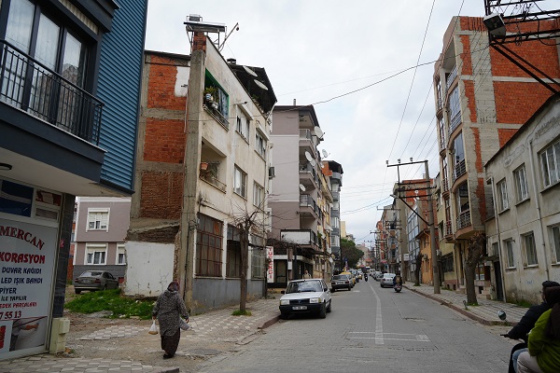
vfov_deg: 46.4
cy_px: 186
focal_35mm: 28
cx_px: 280
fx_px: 436
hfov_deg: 65.5
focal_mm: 28
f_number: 5
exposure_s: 1/320
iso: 100
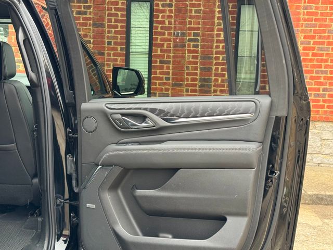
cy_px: 125
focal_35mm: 48
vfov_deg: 30.3
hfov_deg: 39.7
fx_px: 462
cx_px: 166
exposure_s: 1/62
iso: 100
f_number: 1.78
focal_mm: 6.76
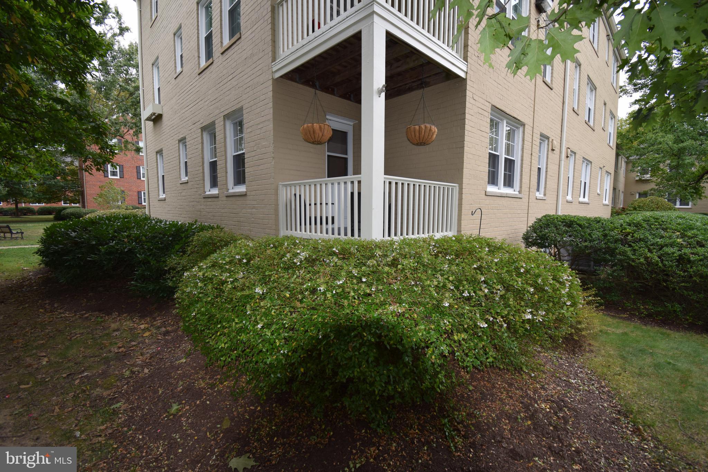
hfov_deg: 100.4
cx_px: 354
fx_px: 295
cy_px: 236
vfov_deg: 77.3
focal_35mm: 15
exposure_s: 1/125
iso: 220
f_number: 5.6
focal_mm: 10
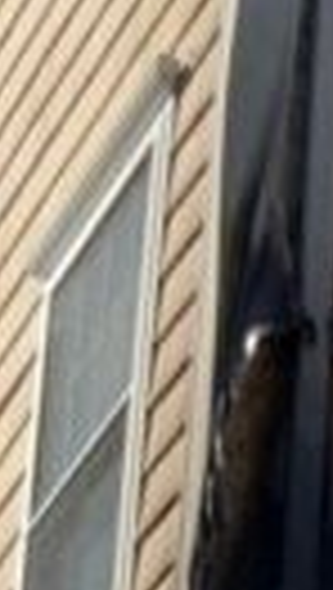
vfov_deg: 8.0
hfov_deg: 4.8
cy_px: 1459
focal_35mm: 247
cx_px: 788
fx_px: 3865
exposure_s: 1/1730
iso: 16
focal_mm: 3
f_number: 1.8
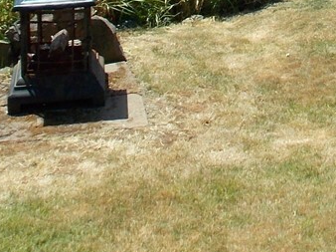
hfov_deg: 17.5
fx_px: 1057
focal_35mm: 109
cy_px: -219
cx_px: 358
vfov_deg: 12.3
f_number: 3.1
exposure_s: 1/640
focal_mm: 4
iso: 80
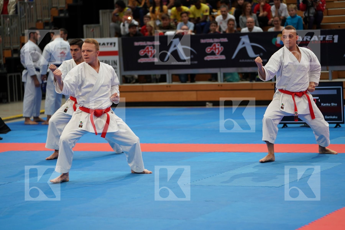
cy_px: 115
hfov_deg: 16.5
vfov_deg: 11.1
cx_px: 172
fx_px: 1188
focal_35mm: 124
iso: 640
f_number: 2.8
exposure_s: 1/500
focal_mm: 124
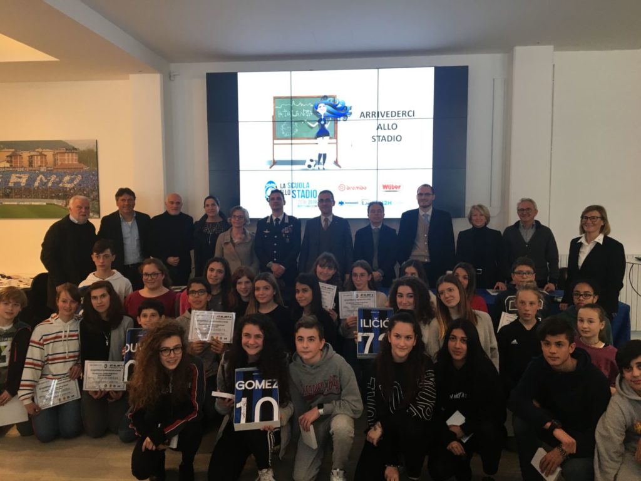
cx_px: 320
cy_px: 240
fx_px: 537
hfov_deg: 61.7
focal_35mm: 29
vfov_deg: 48.2
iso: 50
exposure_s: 1/33
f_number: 2.2
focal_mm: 4.15
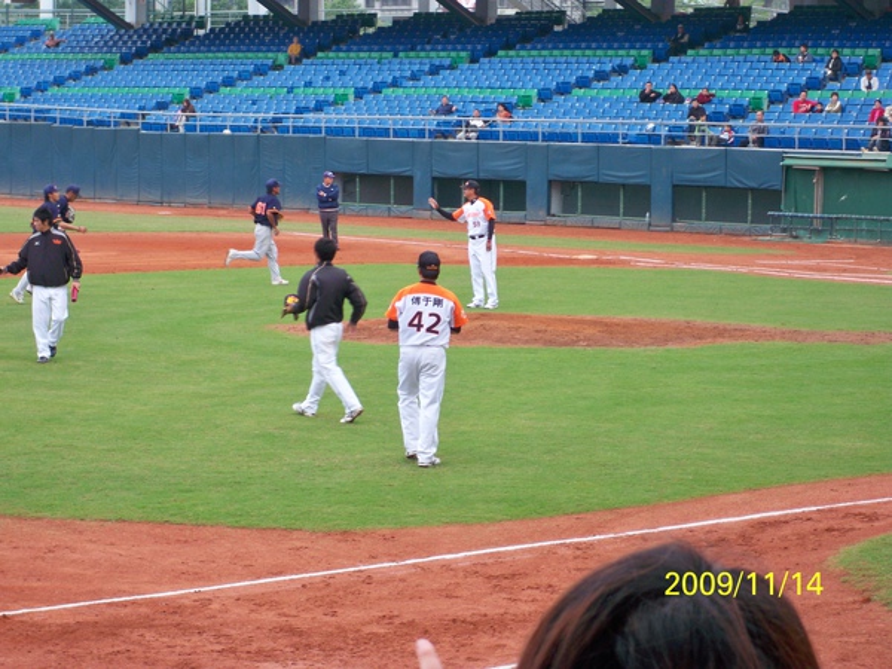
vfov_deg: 14.1
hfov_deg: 18.7
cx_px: 446
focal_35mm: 105
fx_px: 2706
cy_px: 334
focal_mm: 18.8
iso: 80
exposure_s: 1/80
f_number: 5.7
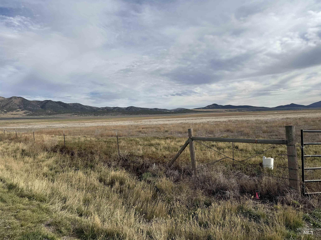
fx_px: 223
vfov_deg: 56.8
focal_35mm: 24
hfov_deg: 71.6
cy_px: 120
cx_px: 160
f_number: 1.78
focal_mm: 6.76
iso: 80
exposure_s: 1/7353
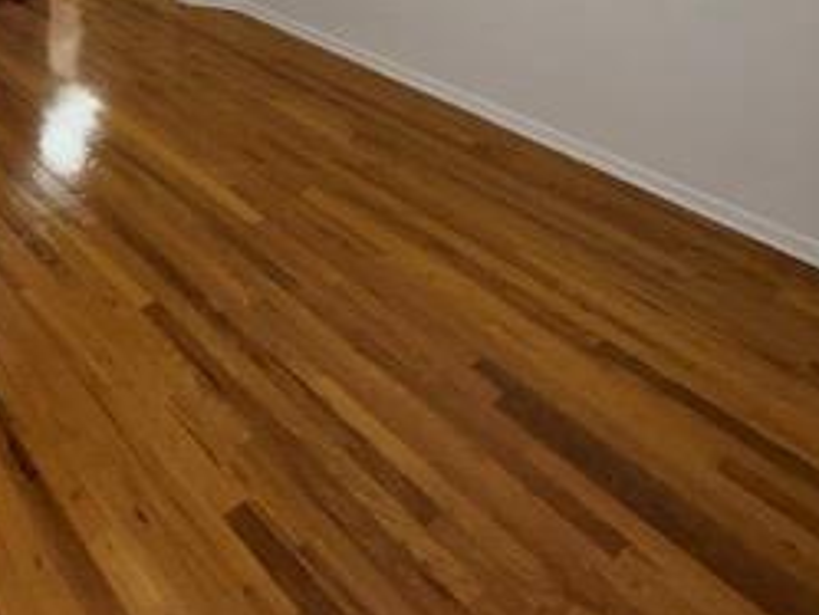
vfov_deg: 32.4
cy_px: -135
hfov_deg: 48.5
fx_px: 852
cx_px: 164
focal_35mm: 36
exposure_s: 1/60
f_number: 2.2
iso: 200
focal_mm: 2.22
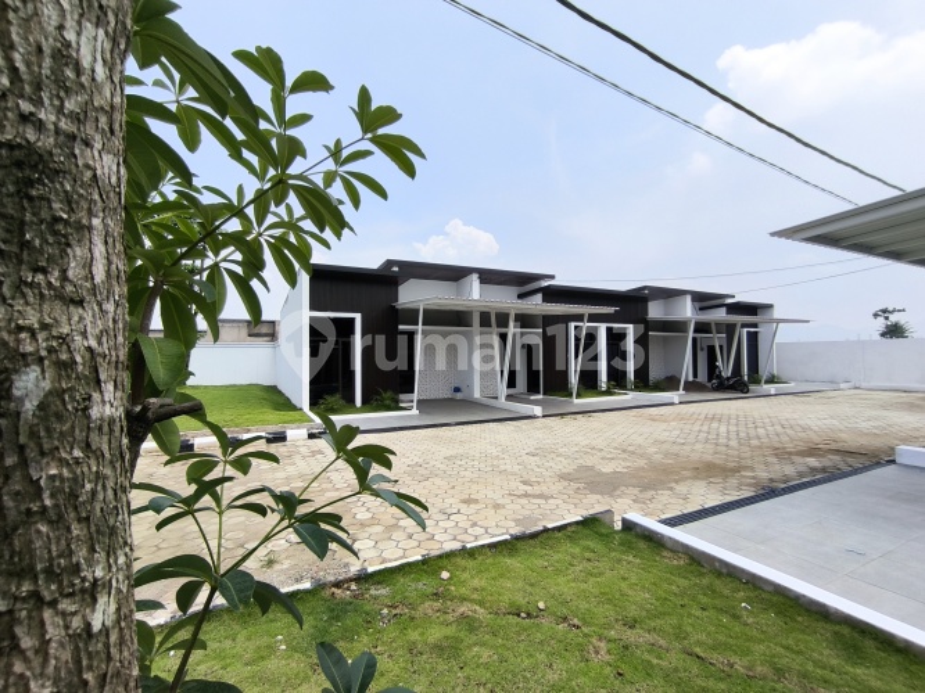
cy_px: 346
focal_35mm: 16
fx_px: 427
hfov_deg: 94.5
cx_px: 462
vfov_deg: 78.1
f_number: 2.2
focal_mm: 1.65
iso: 50
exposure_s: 1/1631
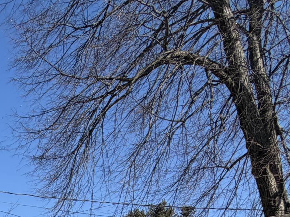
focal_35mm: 51
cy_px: 360
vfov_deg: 21.6
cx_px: -99
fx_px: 427
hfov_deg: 29.3
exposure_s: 1/770
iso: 25
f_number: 2.2
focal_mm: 2.22
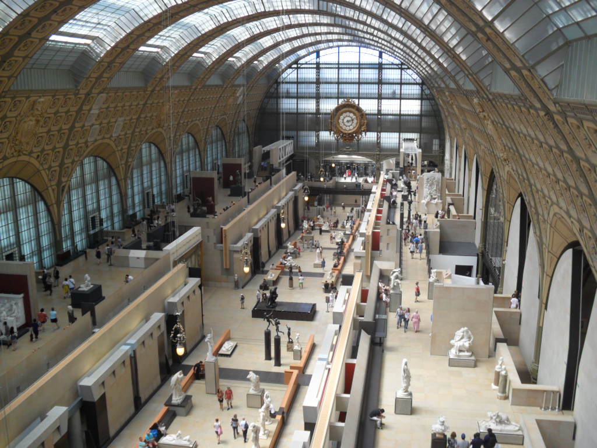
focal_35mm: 35
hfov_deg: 52.6
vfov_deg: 40.7
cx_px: 298
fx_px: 604
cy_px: 224
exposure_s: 1/60
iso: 80
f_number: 3
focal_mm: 6.3
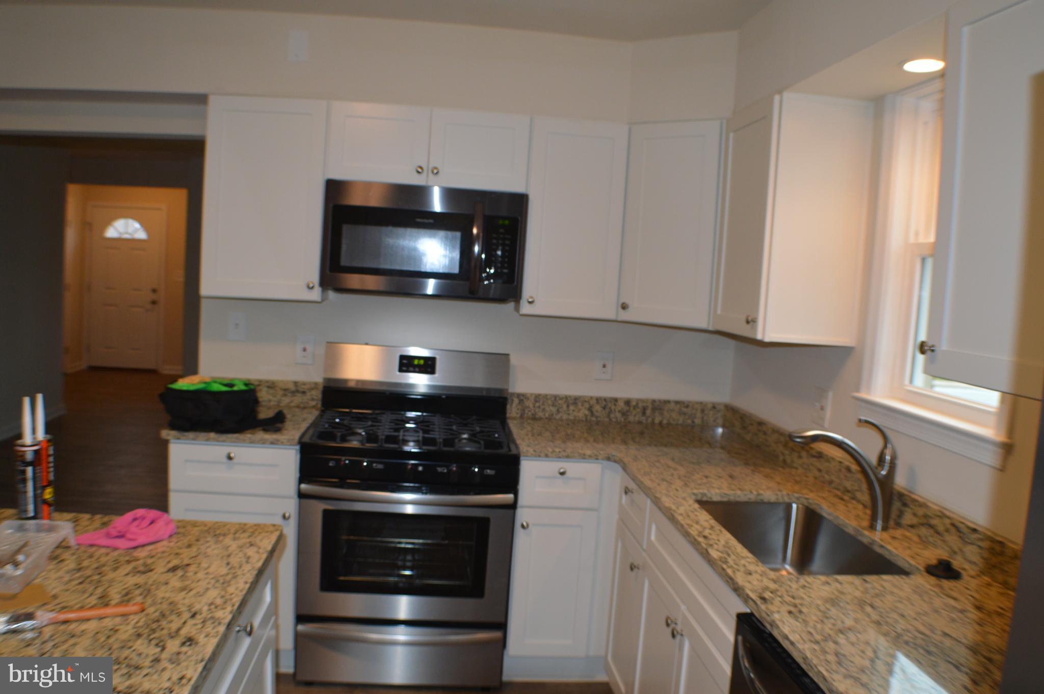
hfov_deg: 53.2
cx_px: 522
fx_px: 1043
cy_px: 347
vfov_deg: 36.8
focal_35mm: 36
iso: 500
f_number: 4
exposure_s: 1/60
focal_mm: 24
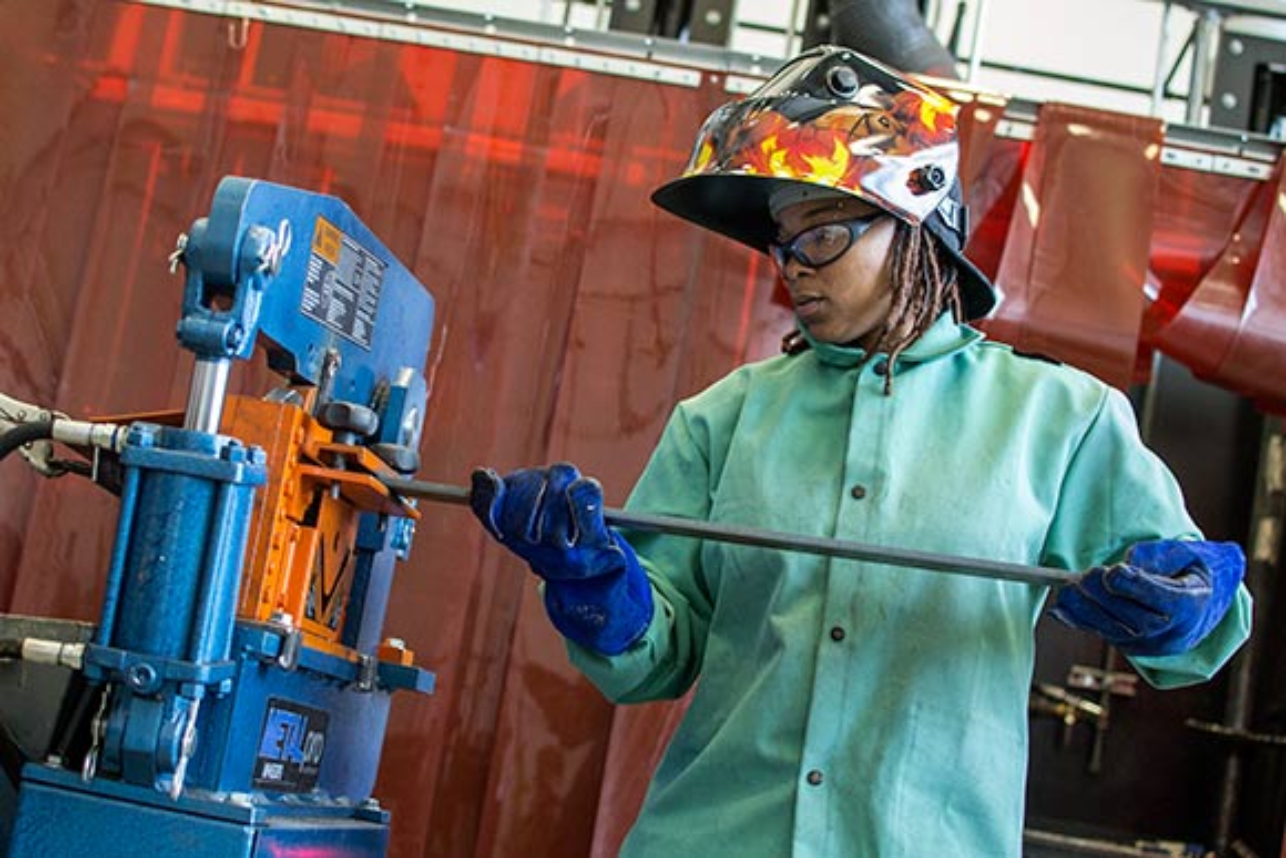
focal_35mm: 52
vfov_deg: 25.8
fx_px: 1876
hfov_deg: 37.8
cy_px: 429
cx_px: 643
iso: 800
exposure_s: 1/125
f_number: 2.8
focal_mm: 35
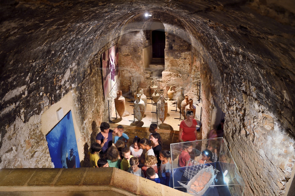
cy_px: 98
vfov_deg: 53.1
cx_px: 148
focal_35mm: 24
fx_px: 197
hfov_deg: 73.8
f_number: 5
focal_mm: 24
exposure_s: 1/15
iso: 1600
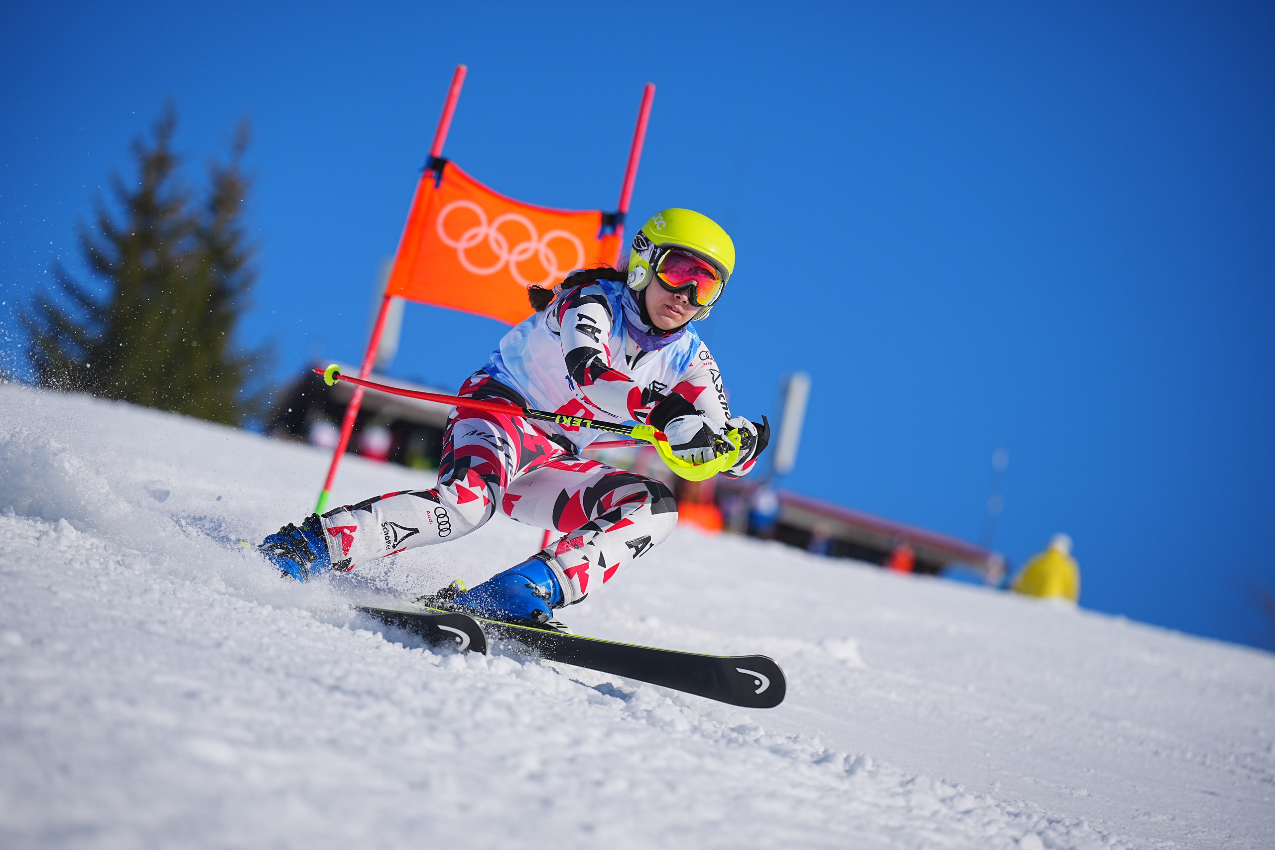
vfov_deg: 10.0
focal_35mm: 137
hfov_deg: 15.0
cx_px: 638
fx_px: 4852
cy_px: 425
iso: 100
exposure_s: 1/5000
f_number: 2.8
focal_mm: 137
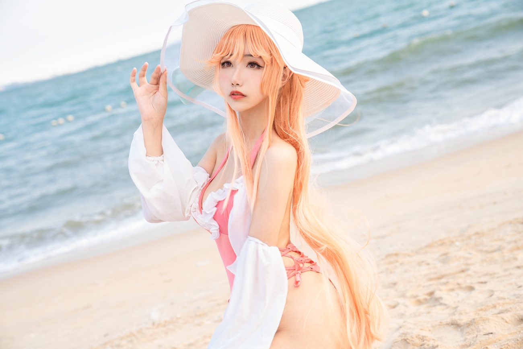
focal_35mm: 68
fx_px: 988
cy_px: 174
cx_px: 262
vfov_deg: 20.0
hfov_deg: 29.7
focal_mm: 68
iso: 80
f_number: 4.5
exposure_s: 1/80
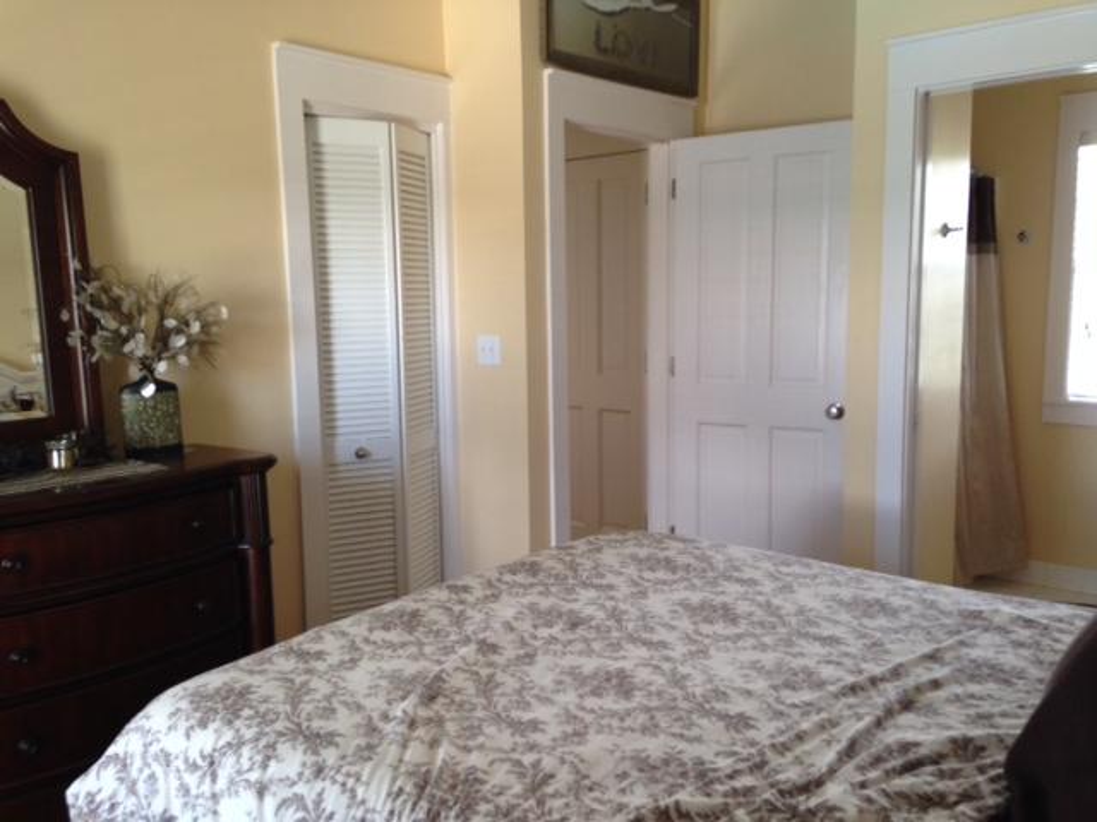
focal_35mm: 33
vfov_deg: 42.9
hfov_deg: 55.4
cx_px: 548
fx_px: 1046
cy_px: 411
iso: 80
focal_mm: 4.12
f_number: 2.4
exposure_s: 1/20
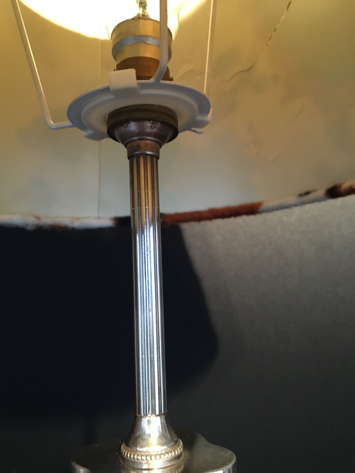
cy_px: 236
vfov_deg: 61.7
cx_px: 178
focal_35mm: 29
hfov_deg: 48.2
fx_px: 397
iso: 500
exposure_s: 1/17
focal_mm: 4.15
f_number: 2.2
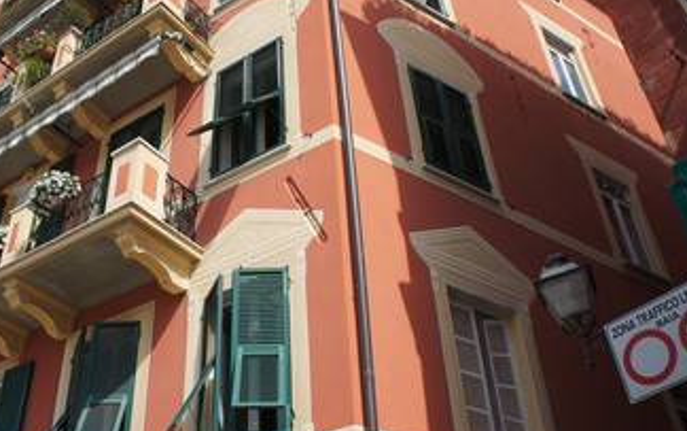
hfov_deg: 49.6
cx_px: 235
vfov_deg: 32.8
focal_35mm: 39
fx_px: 731
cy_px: 204
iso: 200
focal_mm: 18
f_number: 7.1
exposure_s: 1/500
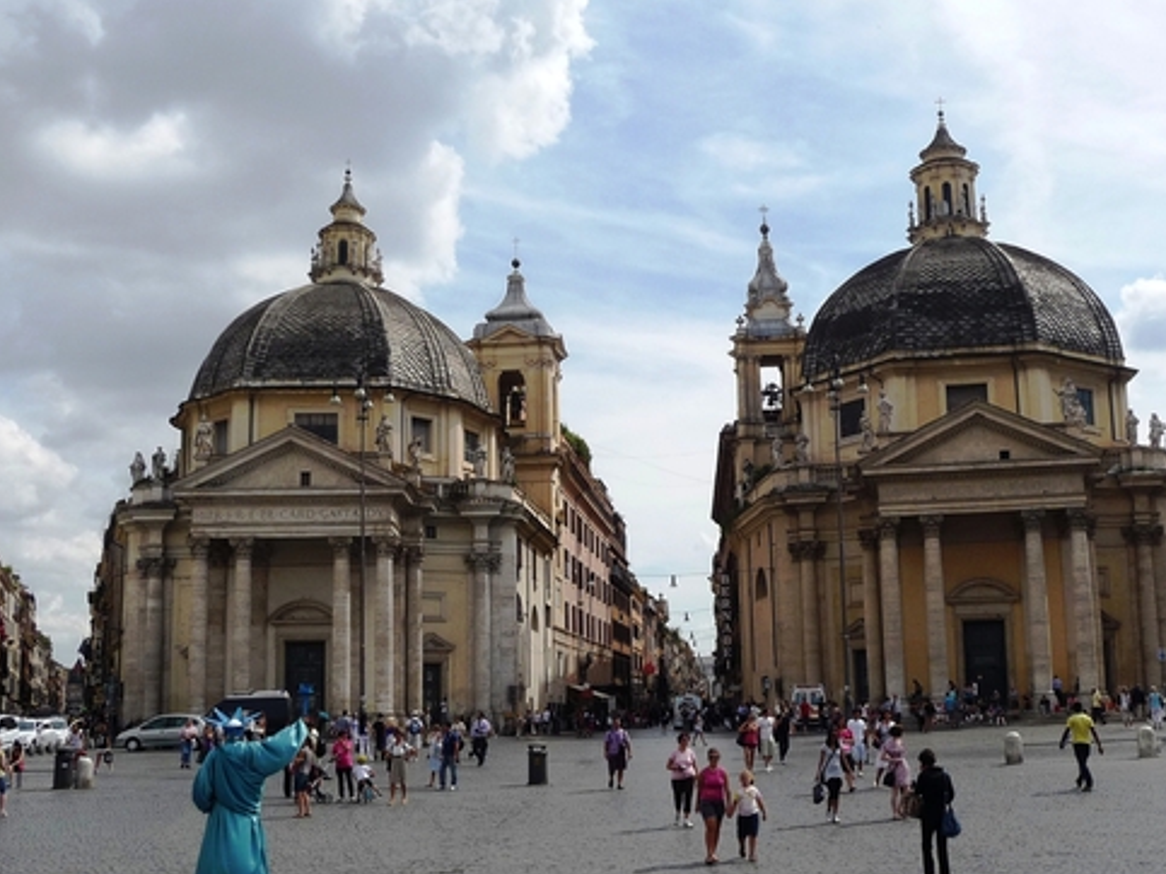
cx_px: 676
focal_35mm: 41
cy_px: 497
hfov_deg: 45.6
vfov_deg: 35.1
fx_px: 1381
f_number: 8
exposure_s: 1/250
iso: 100
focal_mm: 4.7
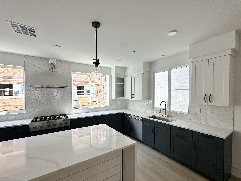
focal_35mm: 15
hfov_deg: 98.1
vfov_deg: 81.6
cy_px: 96
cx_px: 117
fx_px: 104
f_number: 2.2
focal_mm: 2.22
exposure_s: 1/134
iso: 40
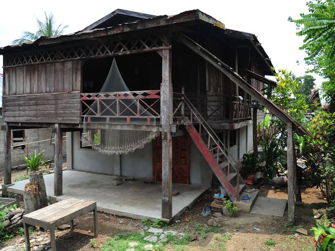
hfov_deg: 65.3
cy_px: 122
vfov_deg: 51.3
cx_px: 162
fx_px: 261
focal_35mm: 27
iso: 200
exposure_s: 1/250
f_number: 8
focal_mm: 24
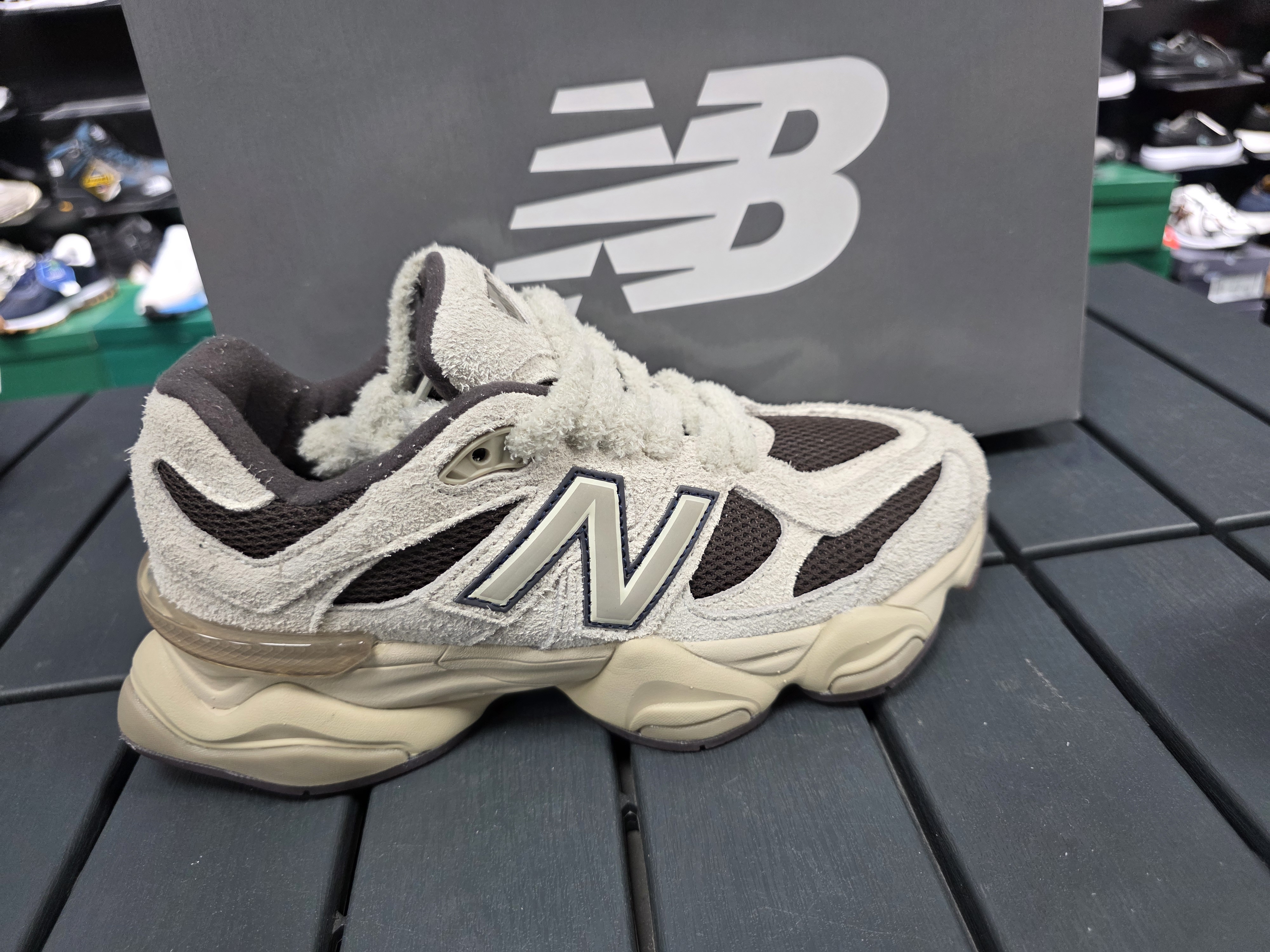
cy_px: 476
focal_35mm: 23
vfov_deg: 58.9
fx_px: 844
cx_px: 635
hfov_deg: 73.9
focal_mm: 6.3
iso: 200
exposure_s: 1/100
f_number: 1.7
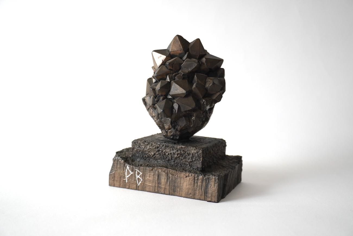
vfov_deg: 35.5
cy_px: 118
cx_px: 176
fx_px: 368
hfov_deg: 51.3
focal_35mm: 38
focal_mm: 25
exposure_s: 1/60
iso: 250
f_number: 4.5
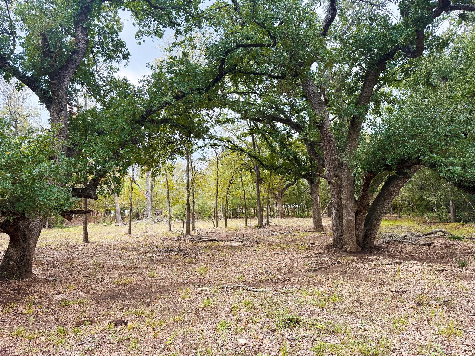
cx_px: 238
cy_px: 178
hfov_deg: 71.6
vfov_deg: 56.8
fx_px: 329
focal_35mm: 24
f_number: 1.78
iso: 100
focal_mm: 6.76
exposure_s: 1/1018
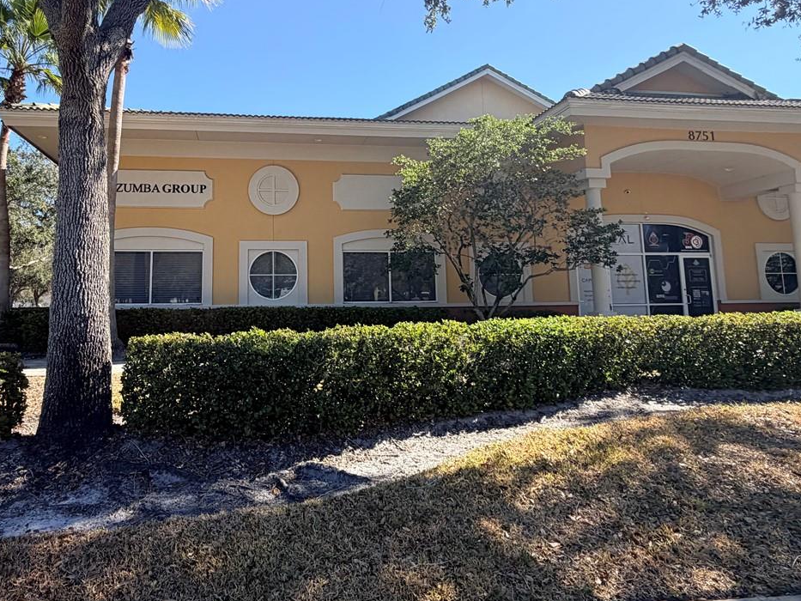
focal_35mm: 24
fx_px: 555
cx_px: 323
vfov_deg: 56.3
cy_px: 235
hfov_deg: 70.9
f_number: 2.2
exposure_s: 1/664
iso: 40
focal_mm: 2.22
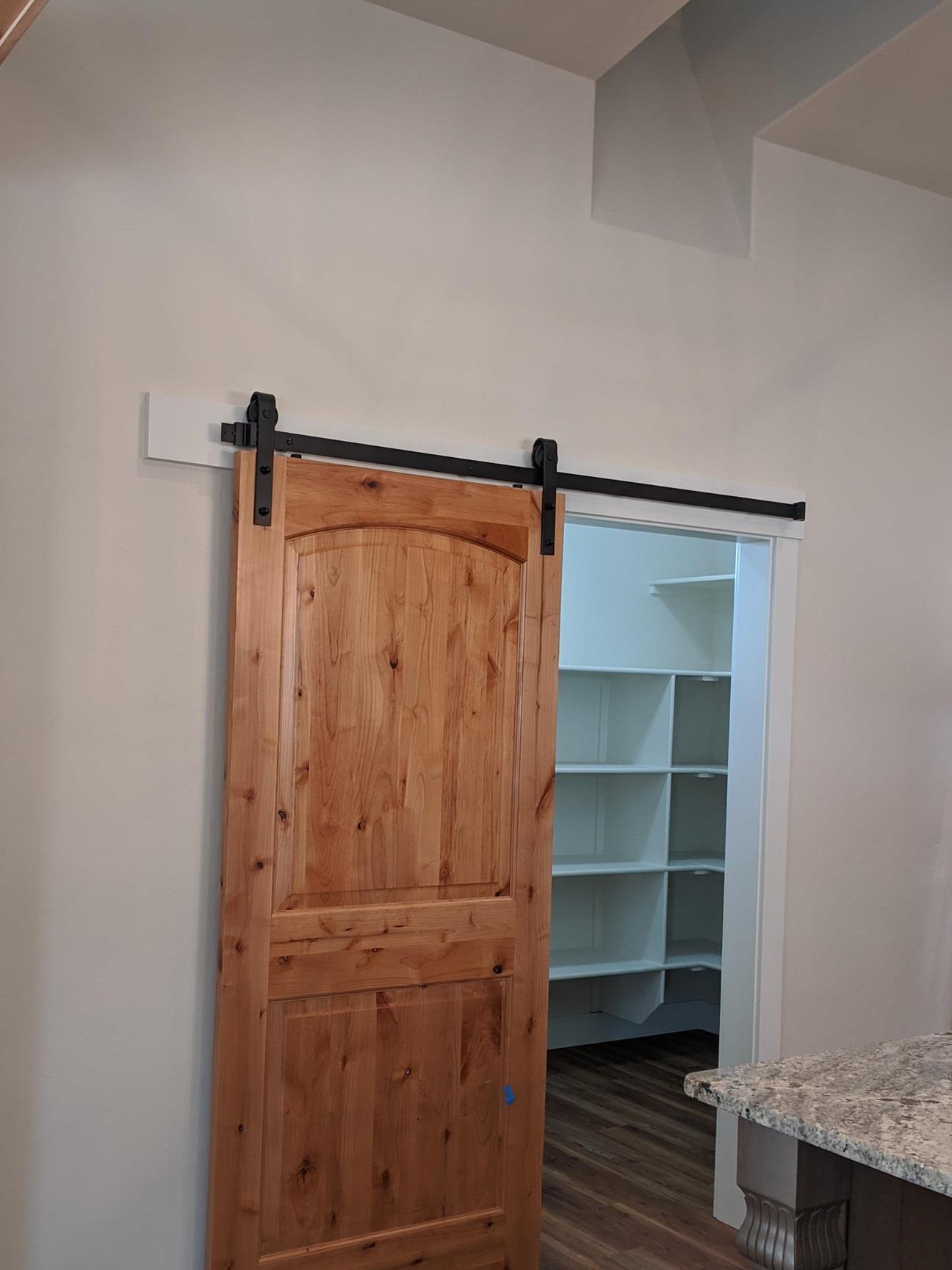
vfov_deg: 51.3
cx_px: 382
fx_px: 1320
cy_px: 701
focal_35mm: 36
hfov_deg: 39.5
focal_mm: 4.44
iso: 87
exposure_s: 1/120
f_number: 1.8
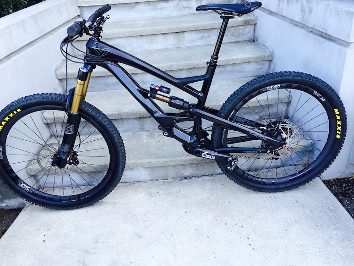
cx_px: 180
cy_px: 130
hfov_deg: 60.0
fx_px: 307
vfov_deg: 46.8
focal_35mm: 30
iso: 40
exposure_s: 1/120
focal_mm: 4.15
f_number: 2.2
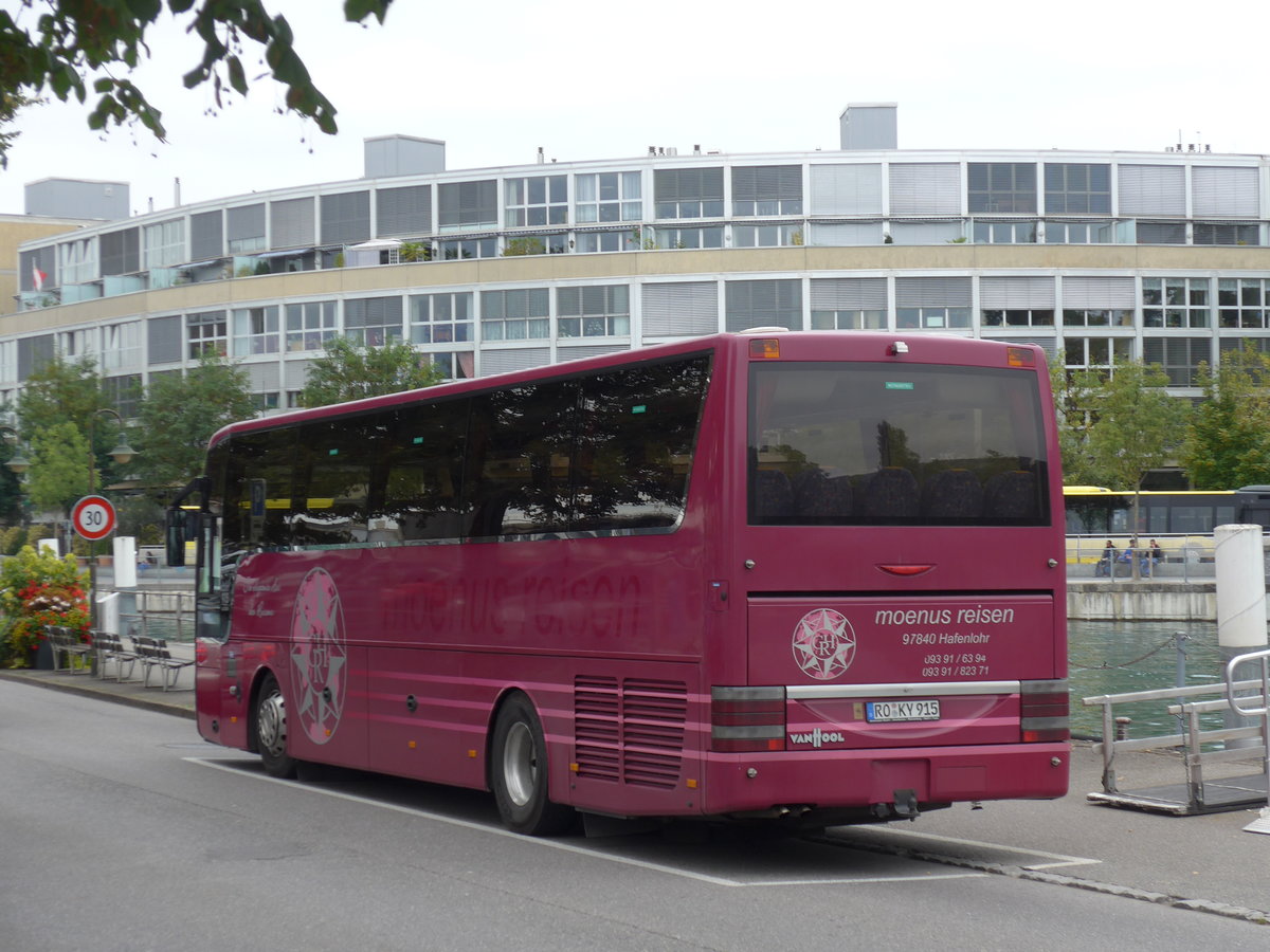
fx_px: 2935
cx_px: 635
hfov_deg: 24.4
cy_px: 476
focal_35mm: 80
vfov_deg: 18.4
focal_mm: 16
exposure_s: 1/80
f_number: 4.4
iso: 100
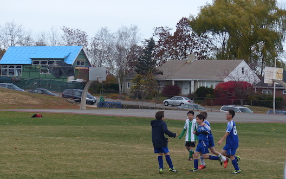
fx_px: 951
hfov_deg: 17.1
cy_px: 97
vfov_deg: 10.7
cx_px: 142
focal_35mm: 122
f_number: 2.8
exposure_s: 1/500
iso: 125
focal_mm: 20.5
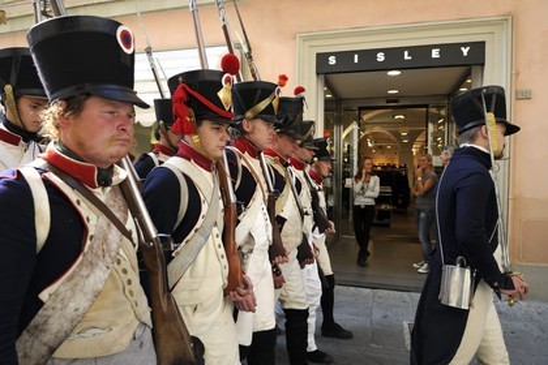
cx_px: 274
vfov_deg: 53.1
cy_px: 182
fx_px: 365
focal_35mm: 24
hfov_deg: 73.7
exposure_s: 1/250
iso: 400
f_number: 5.6
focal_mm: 24
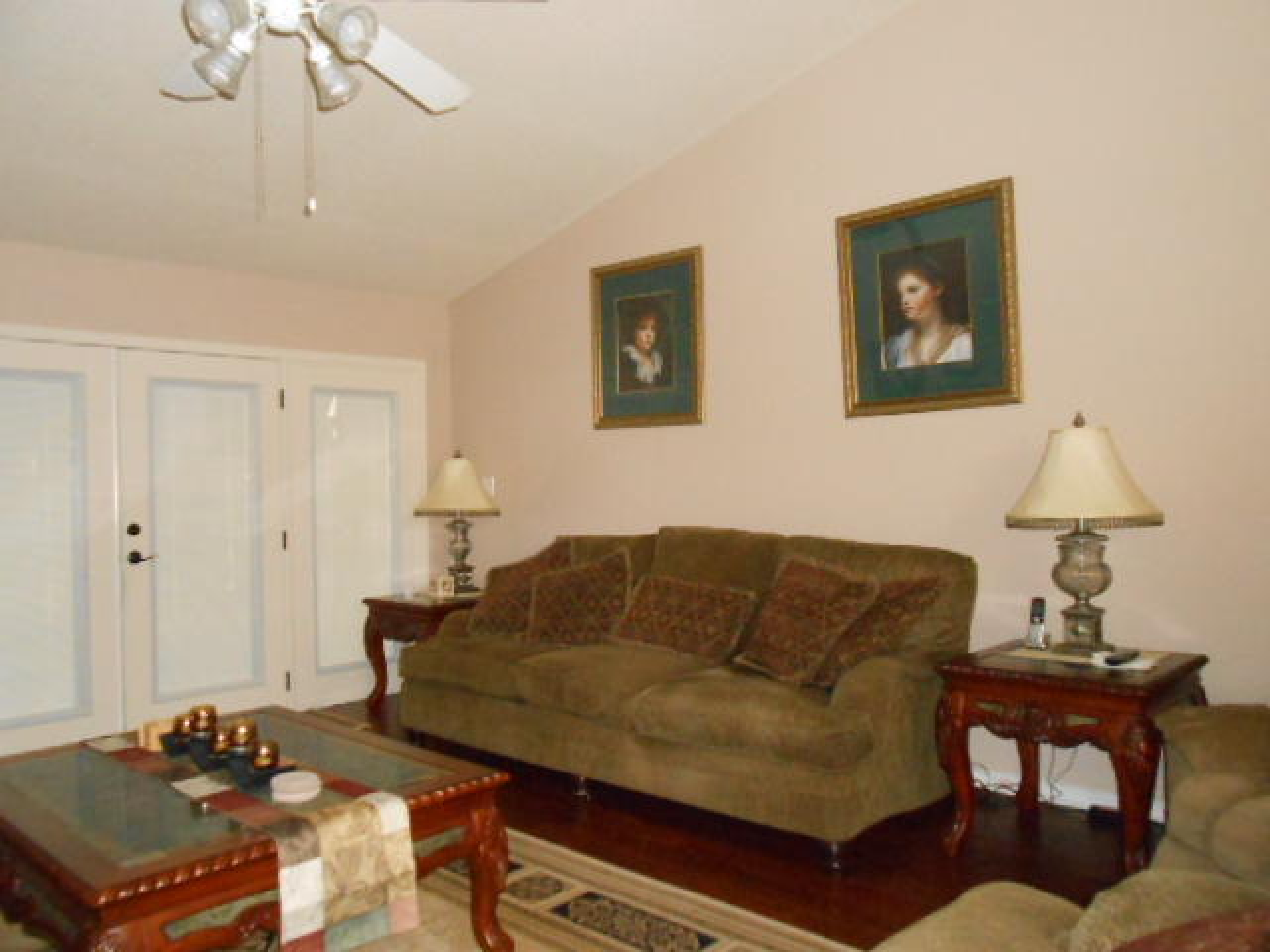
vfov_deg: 53.1
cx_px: 635
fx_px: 954
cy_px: 476
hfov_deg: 67.3
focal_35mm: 26
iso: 1000
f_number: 3.5
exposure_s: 1/25
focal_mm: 4.6
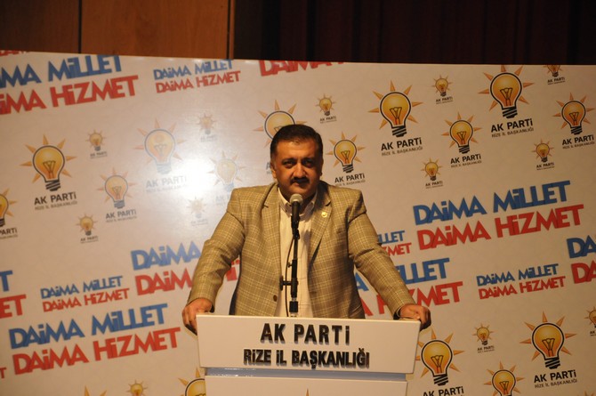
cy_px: 198
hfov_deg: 14.0
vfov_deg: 9.3
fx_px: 2431
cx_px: 298
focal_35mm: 147
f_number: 5.6
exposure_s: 1/60
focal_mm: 98
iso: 2000
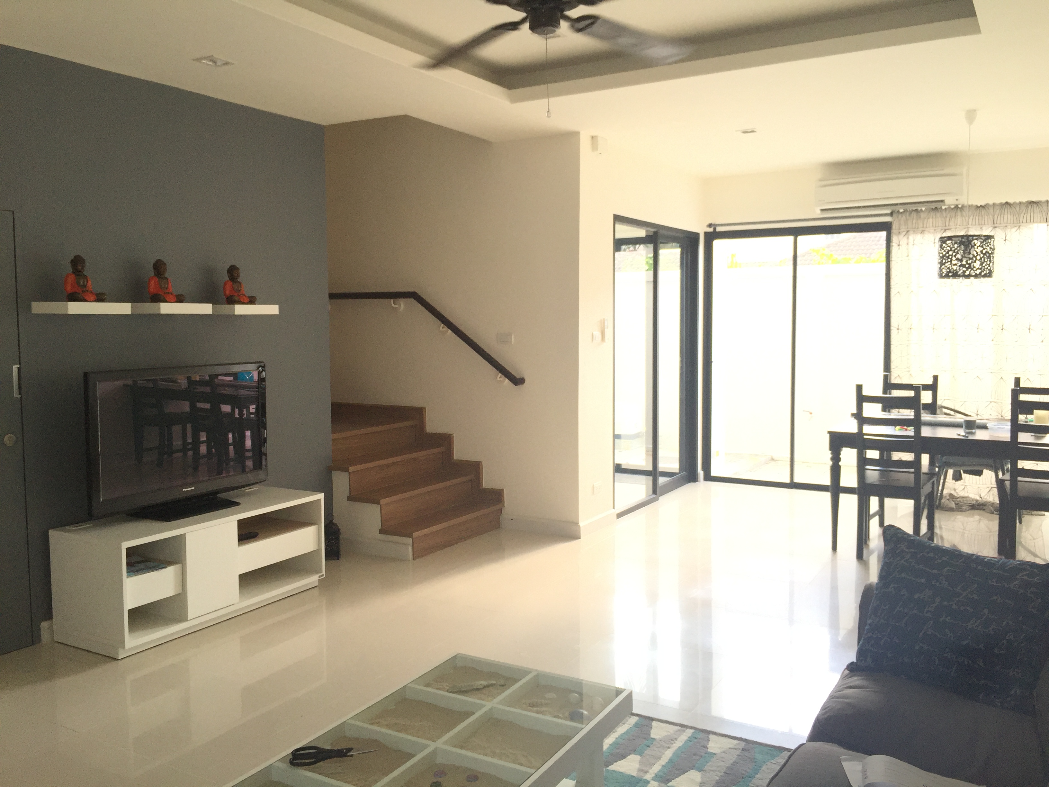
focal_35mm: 29
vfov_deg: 48.2
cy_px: 394
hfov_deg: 61.7
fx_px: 879
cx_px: 524
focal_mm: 4.15
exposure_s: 1/100
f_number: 2.2
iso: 50
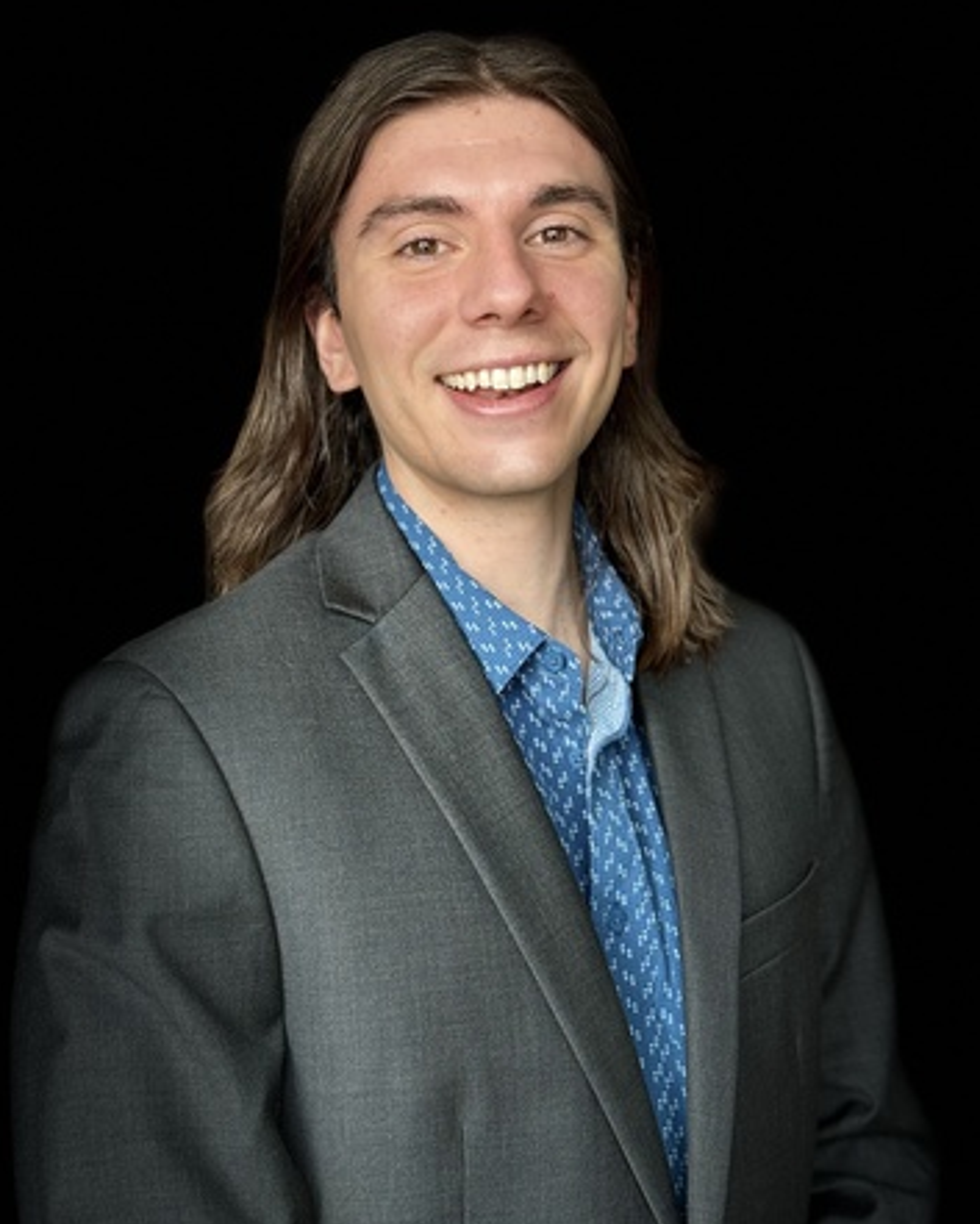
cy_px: 583
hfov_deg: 29.7
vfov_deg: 36.6
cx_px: 491
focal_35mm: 51
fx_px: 1848
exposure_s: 1/107
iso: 100
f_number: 1.78
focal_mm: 6.86
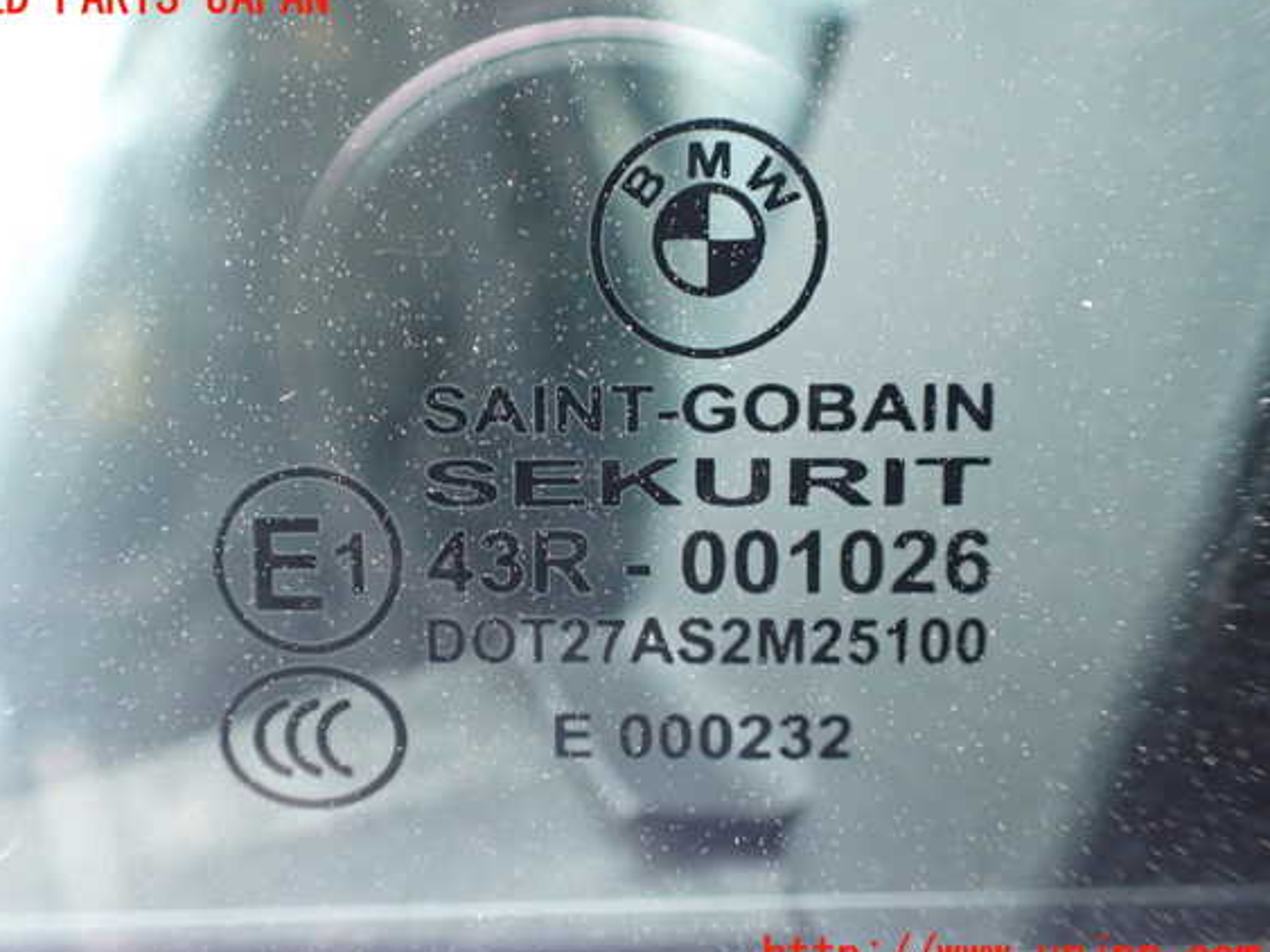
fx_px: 1174
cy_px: 478
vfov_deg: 44.1
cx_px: 596
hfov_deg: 56.8
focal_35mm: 32
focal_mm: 5.4
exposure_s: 1/125
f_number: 2.3
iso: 640
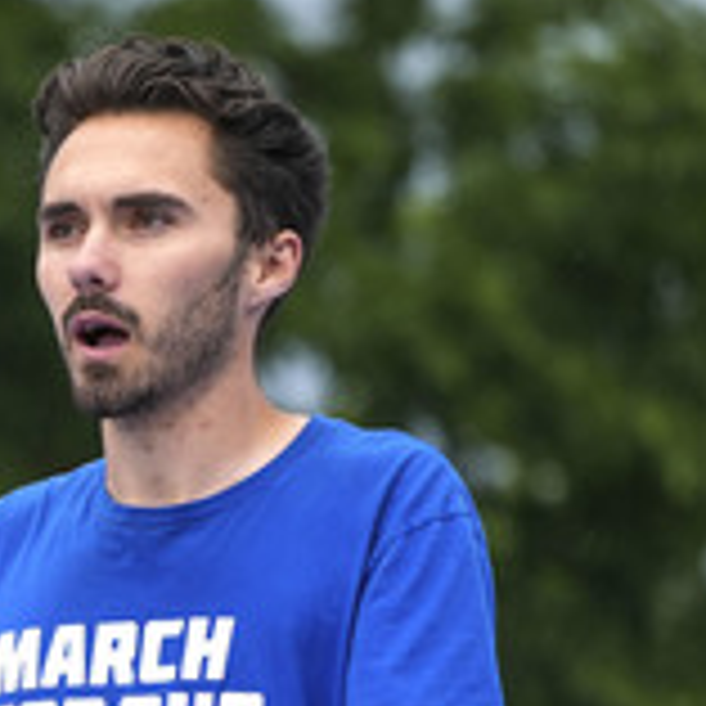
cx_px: -162
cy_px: 666
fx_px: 11260
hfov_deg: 3.6
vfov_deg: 3.6
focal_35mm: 488
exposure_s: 1/1000
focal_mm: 200
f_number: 5.6
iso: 400
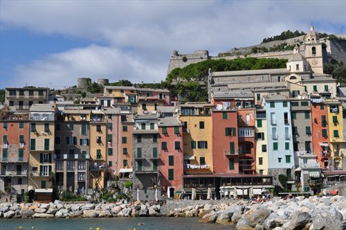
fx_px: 576
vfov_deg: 22.6
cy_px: 115
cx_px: 173
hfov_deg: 33.4
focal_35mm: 60
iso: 200
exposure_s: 1/500
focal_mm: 40
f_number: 11
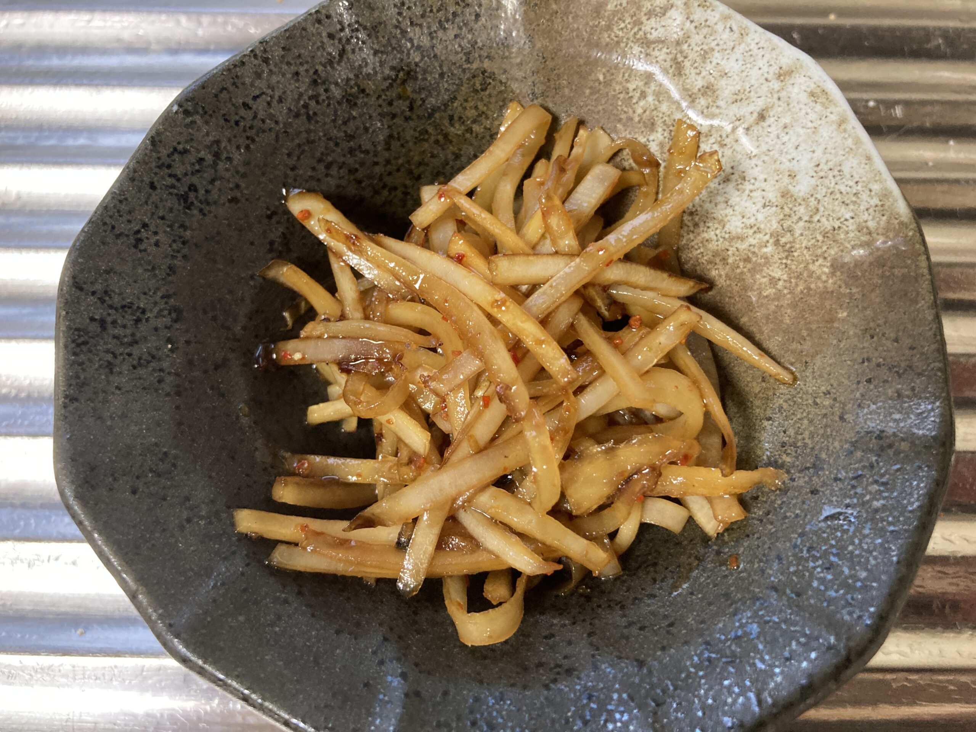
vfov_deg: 49.7
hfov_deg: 63.4
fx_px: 789
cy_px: 366
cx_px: 488
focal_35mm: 28
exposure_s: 1/40
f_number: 1.8
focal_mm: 3.99
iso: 320
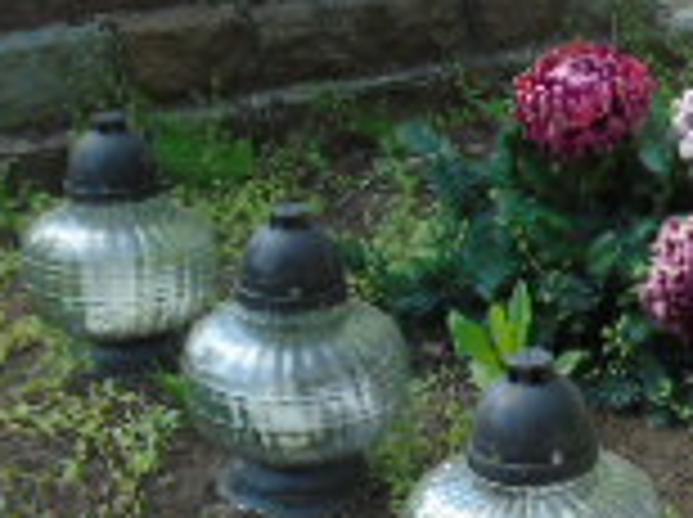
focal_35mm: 104
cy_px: 284
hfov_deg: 18.6
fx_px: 2079
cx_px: 608
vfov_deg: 14.2
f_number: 3.4
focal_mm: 4.4
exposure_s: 1/250
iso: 80
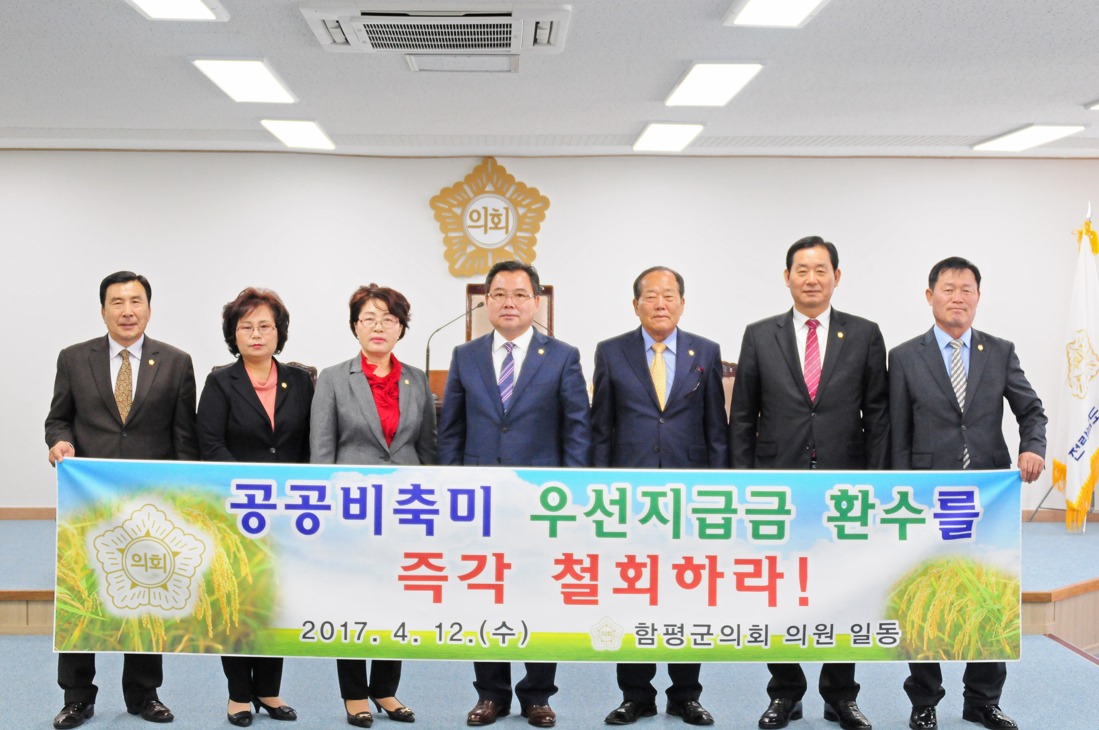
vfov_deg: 25.0
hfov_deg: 36.9
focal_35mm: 54
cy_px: 365
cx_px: 550
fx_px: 1646
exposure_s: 1/125
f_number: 4
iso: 1600
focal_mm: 36
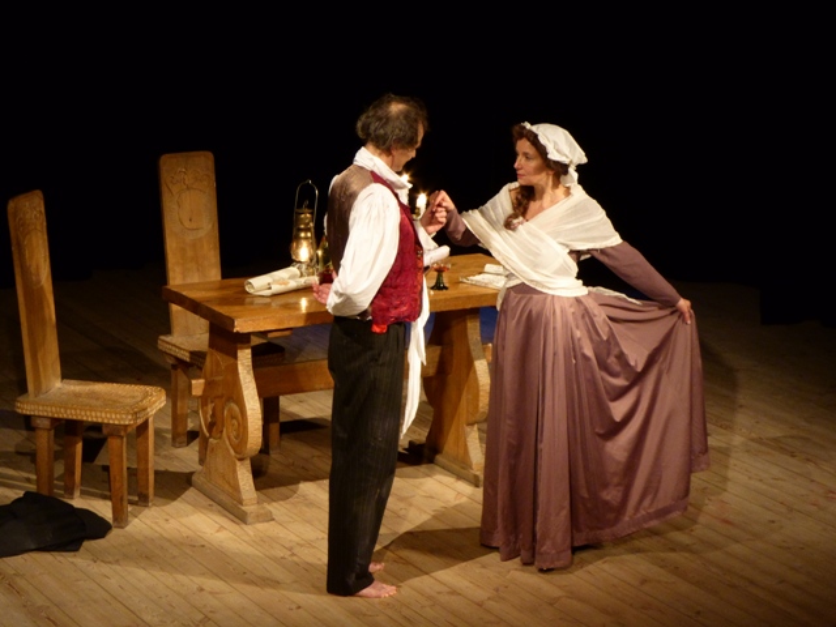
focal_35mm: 91
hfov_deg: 21.5
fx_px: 2198
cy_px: 314
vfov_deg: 16.2
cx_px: 418
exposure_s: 1/8
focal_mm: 15
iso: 500
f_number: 4.8
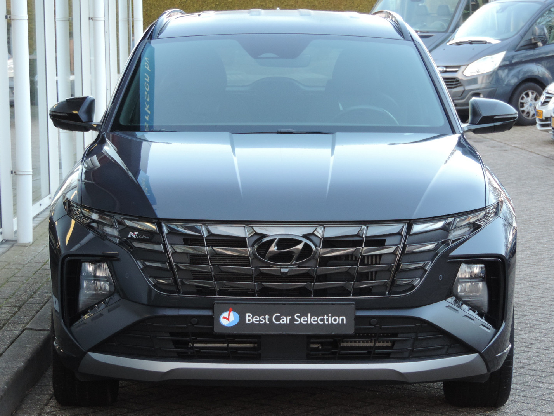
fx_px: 1937
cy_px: 209
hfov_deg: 16.3
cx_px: 277
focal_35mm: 121
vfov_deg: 12.2
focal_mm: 21.4
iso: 400
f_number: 4.2
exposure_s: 1/50
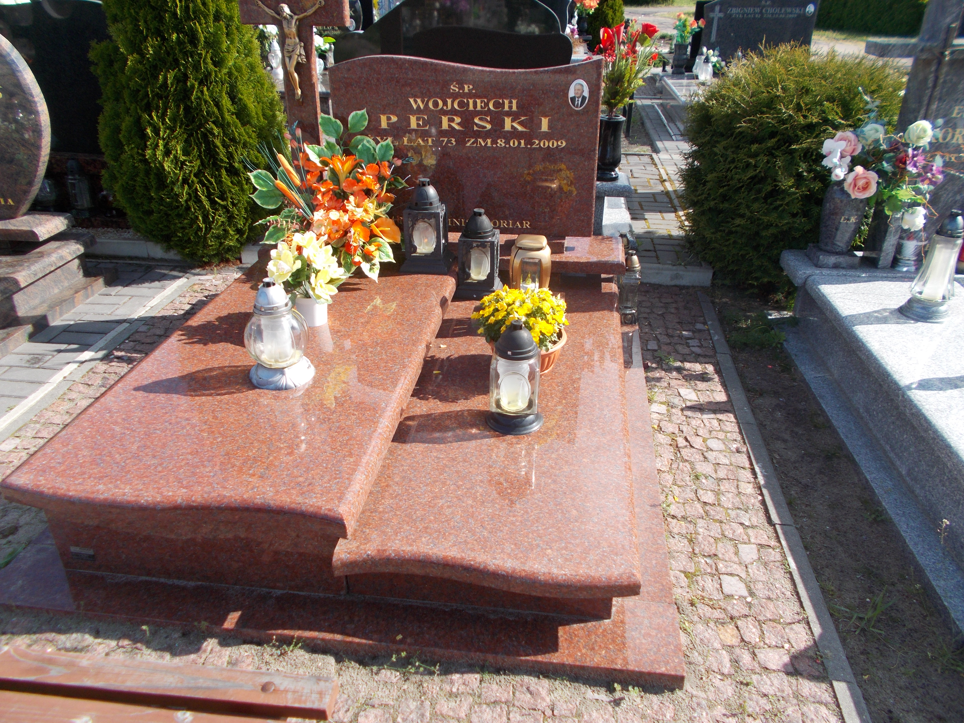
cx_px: 482
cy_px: 362
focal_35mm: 26
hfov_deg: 67.3
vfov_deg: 53.1
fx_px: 724
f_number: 3.2
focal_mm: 4.6
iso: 80
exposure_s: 1/400
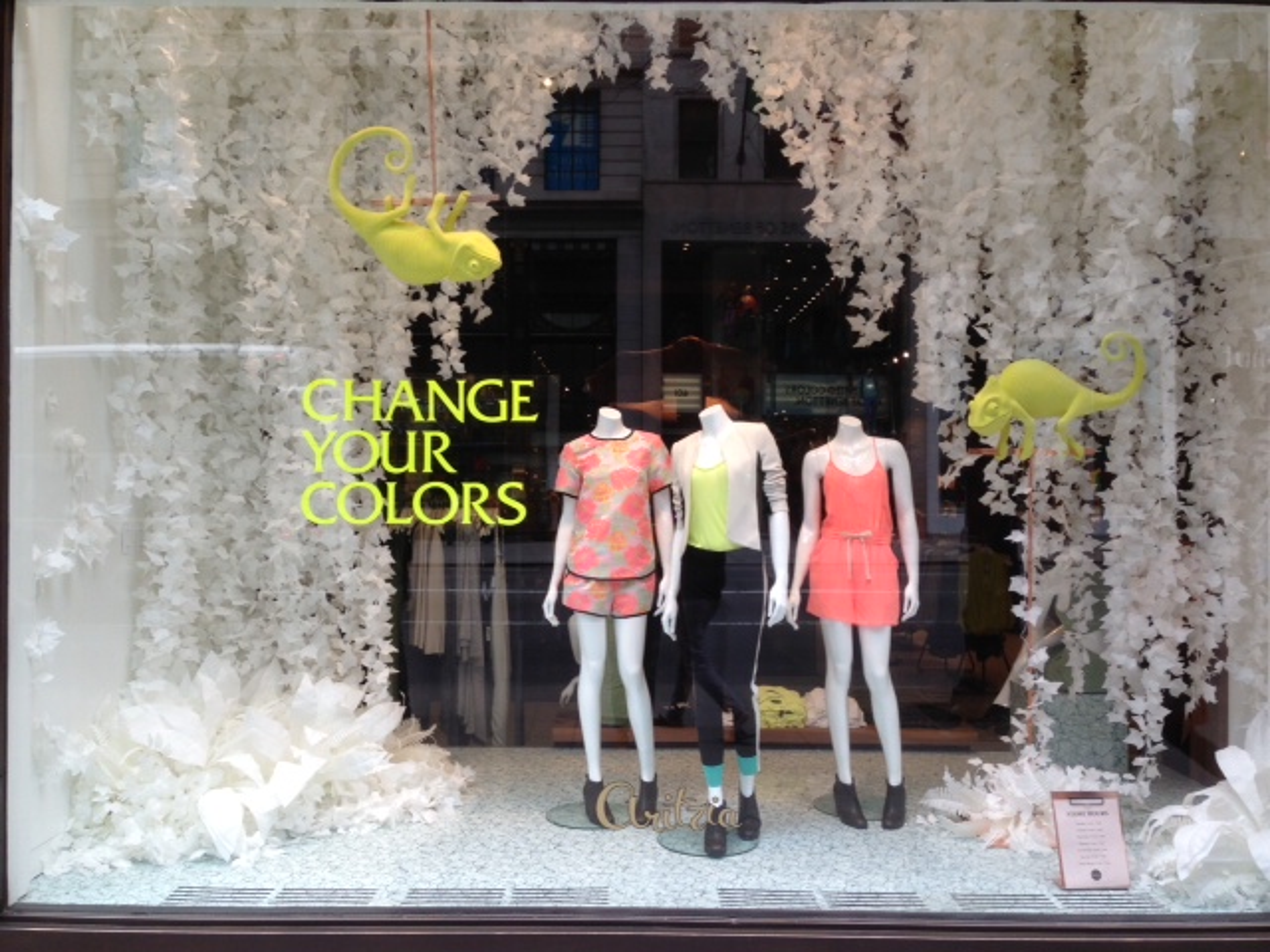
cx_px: 635
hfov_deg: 55.4
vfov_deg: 42.9
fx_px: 1211
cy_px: 476
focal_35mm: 33
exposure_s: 1/123
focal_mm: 4.13
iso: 50
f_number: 2.4
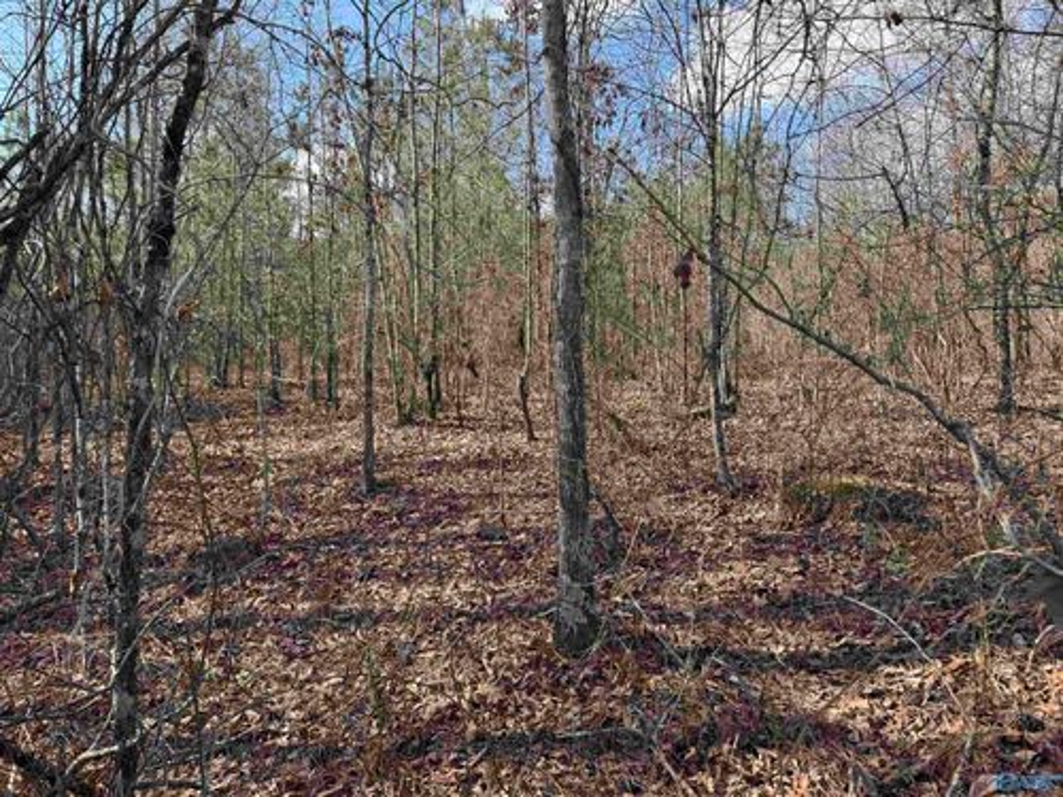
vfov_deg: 56.8
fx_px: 737
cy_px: 398
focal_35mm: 24
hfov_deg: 71.6
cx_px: 532
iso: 80
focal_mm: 6.76
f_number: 1.78
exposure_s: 1/966
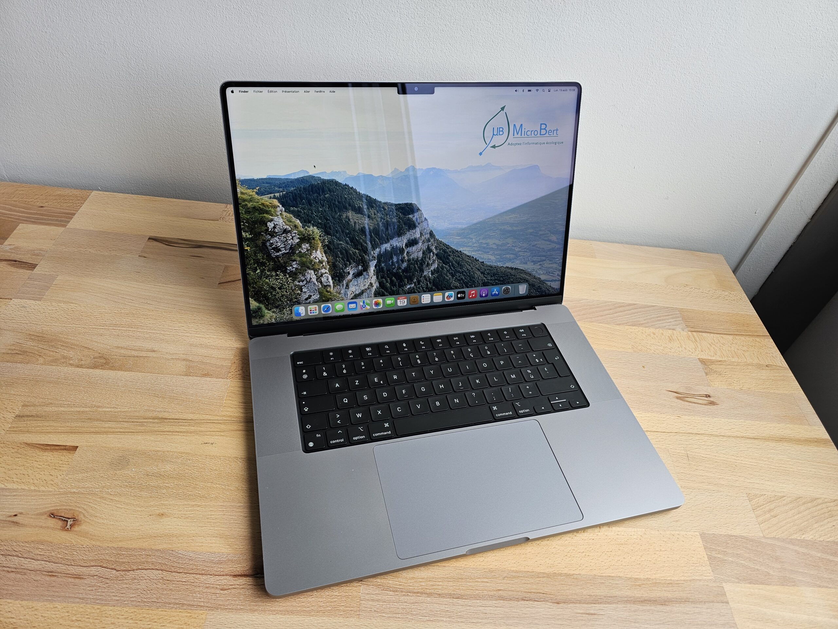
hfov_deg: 73.9
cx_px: 419
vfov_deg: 58.9
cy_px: 314
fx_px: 557
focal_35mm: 23
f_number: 1.7
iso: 40
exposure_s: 1/180
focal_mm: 6.3
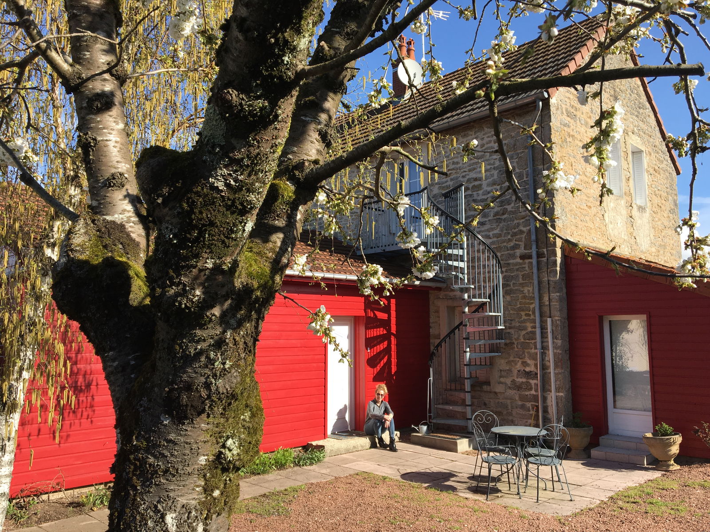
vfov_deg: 48.2
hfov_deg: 61.7
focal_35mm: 29
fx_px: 595
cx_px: 355
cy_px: 266
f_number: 2.2
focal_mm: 4.15
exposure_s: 1/818
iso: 25
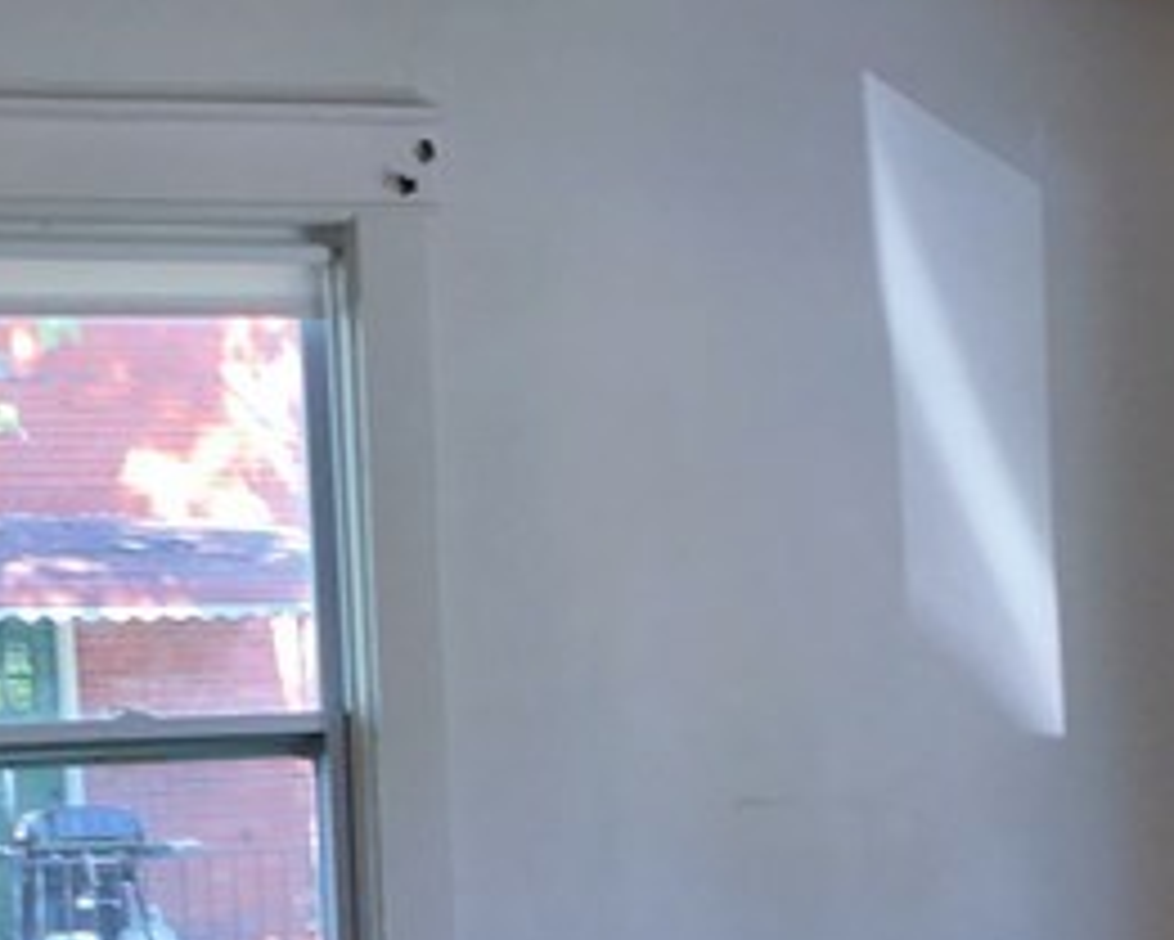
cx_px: 670
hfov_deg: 17.3
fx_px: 3858
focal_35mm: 111
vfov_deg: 13.3
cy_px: 1327
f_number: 2.2
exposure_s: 1/42
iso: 25
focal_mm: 4.15
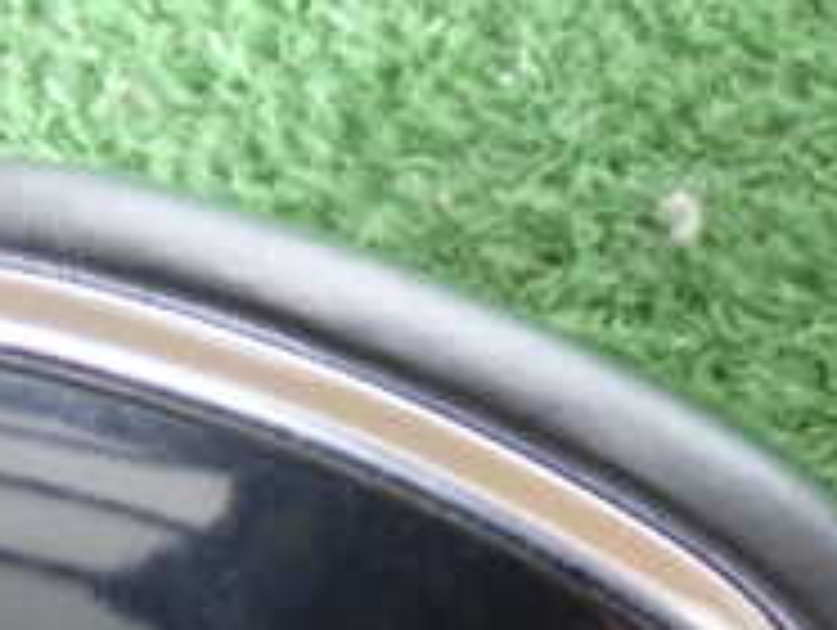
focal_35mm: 132
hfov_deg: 14.8
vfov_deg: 10.8
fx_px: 3196
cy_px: 1008
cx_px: 148
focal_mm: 7.31
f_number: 2.8
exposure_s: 1/13
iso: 800
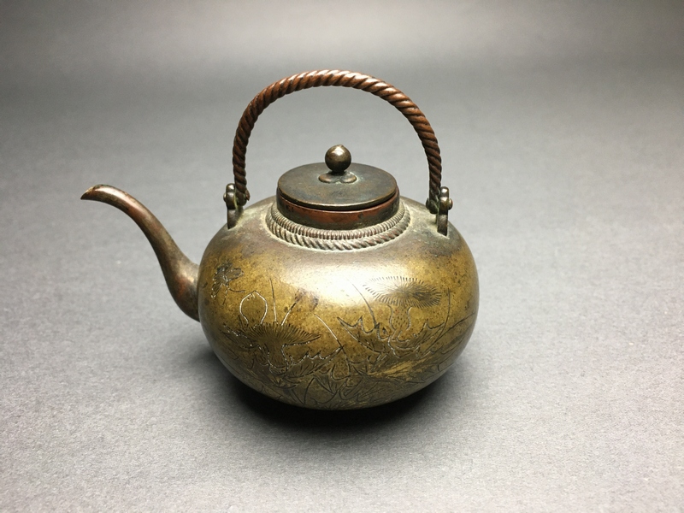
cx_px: 342
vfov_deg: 48.2
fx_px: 573
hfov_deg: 61.7
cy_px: 256
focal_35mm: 29
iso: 125
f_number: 2.2
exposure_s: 1/30
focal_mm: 4.15
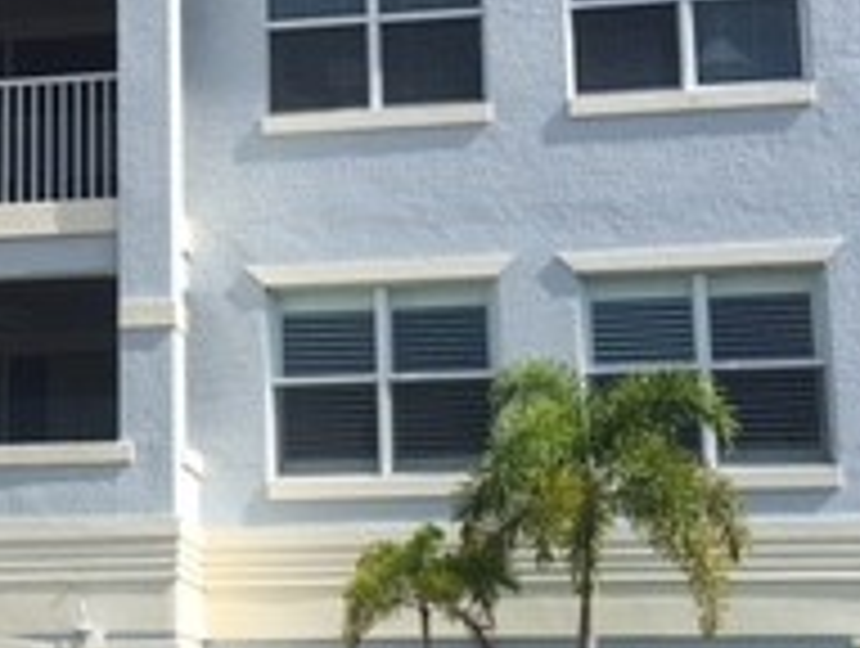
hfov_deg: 19.8
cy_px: 270
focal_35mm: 97
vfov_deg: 15.3
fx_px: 2414
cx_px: 68
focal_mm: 4.15
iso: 25
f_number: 2.2
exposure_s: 1/1603
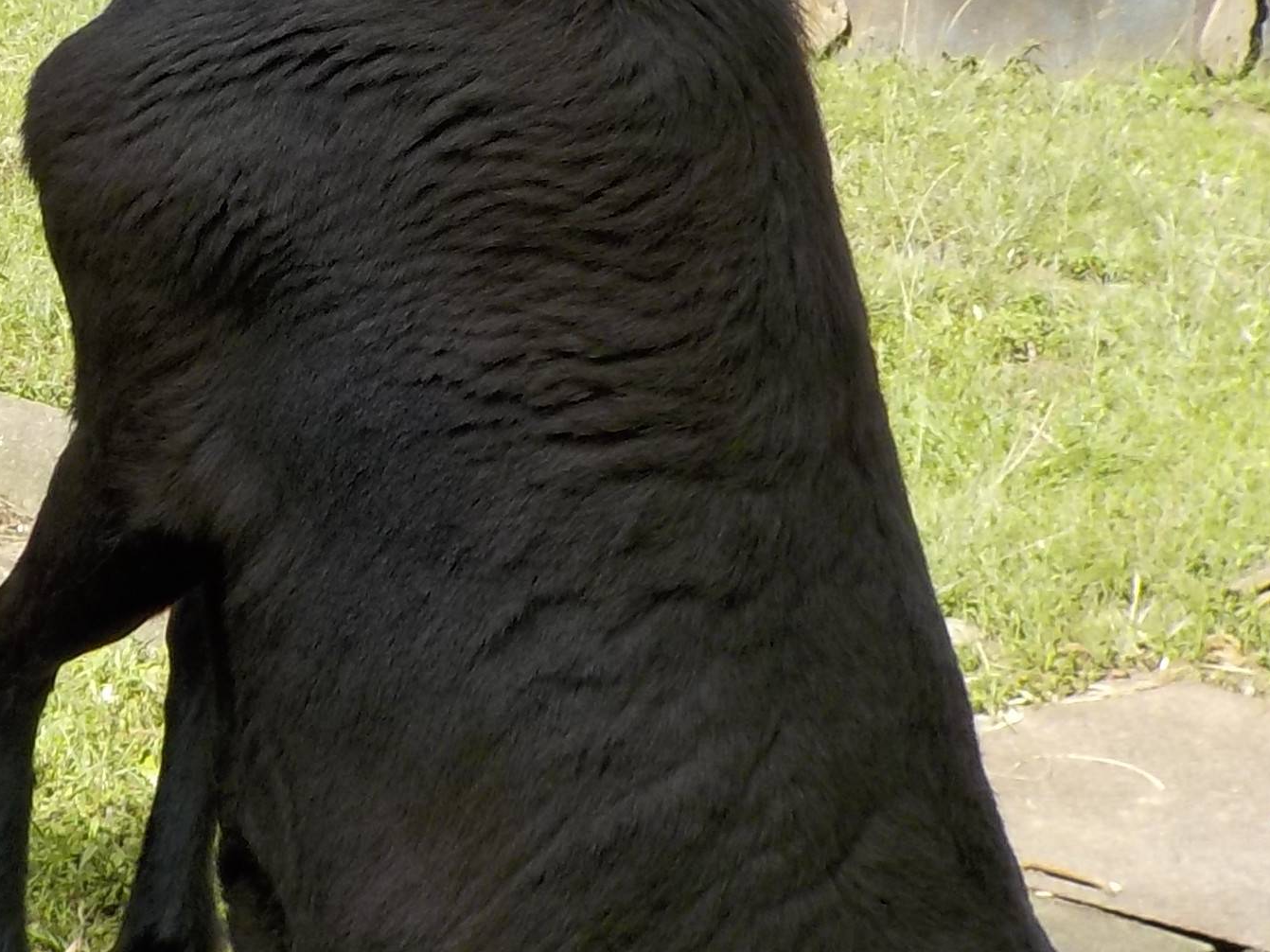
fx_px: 3411
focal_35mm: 93
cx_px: 343
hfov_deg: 20.9
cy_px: 172
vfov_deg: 15.8
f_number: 3.3
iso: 125
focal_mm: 4.1
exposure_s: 1/500
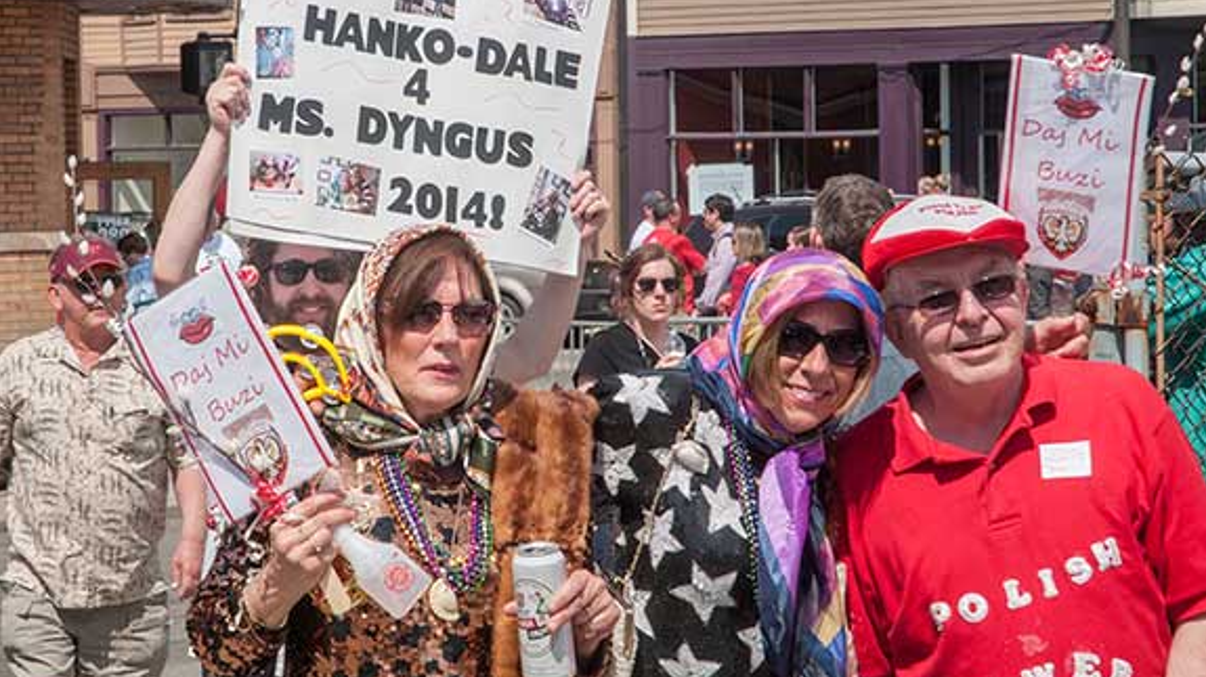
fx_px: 3548
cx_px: 606
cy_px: 292
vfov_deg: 10.9
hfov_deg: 19.3
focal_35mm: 111
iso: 280
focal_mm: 70
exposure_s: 1/500
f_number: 14
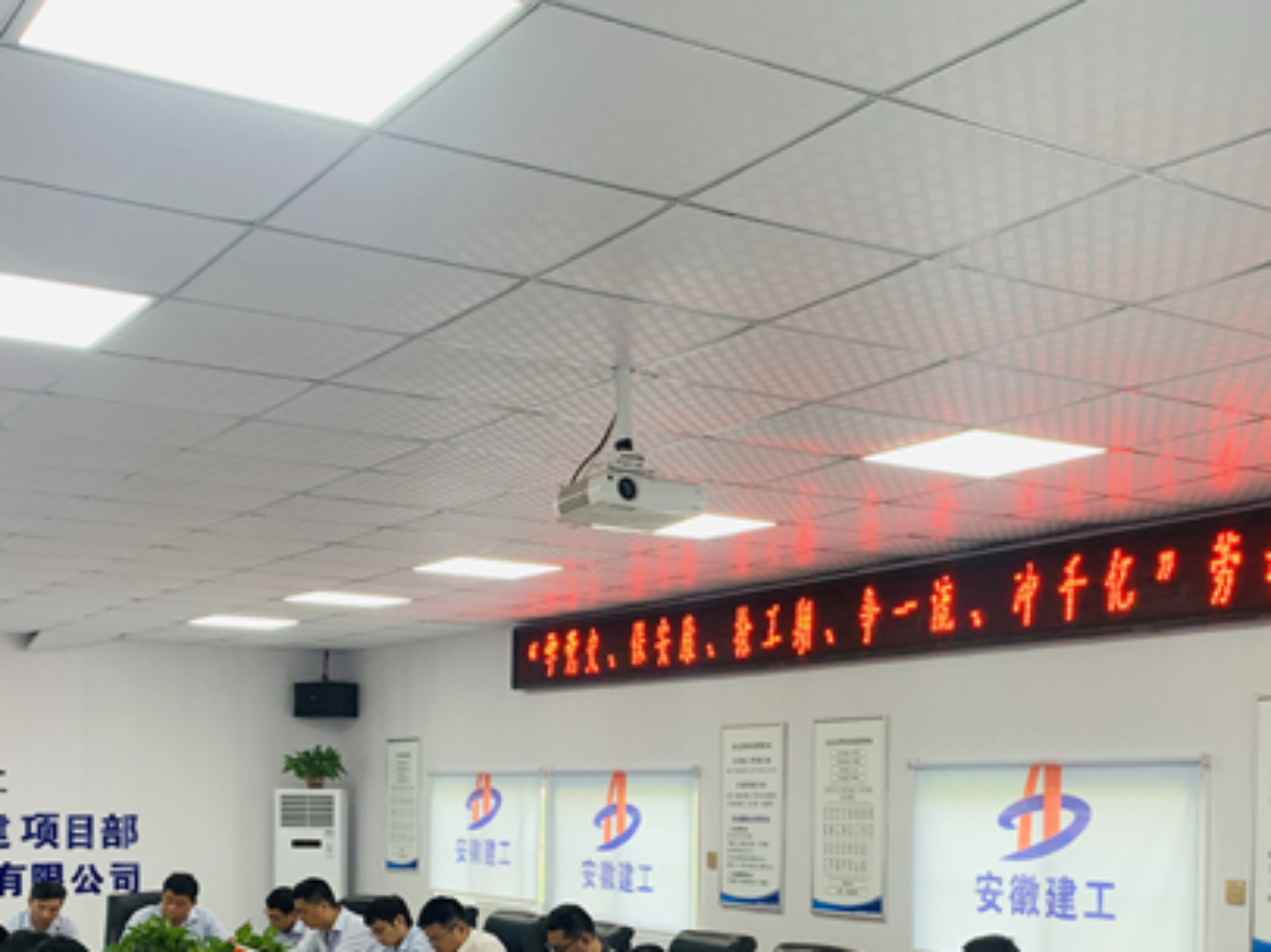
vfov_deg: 29.0
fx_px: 1761
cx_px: 714
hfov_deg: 39.6
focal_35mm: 48
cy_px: 858
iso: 80
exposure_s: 1/121
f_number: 1.8
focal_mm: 4.25
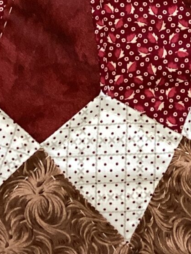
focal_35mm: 142
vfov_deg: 12.4
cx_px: 62
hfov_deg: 10.4
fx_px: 1045
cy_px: -241
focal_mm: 3.3
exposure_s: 1/60
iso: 160
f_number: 2.4
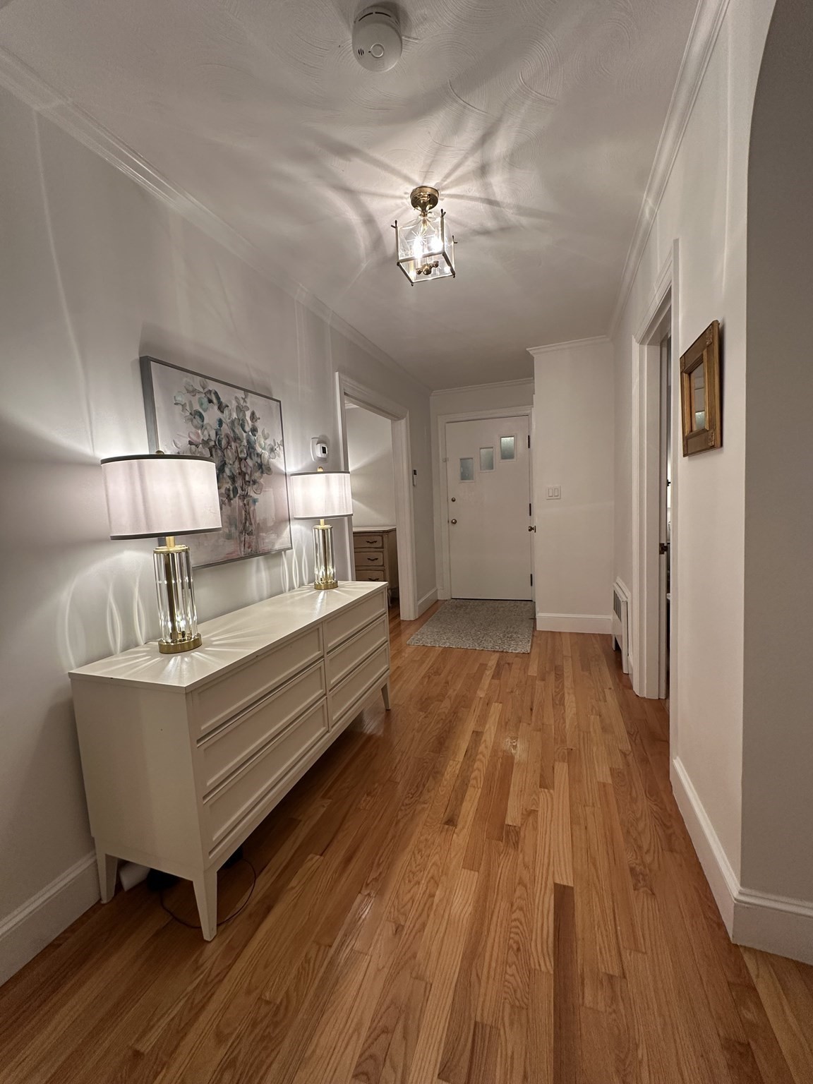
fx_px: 438
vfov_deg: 102.1
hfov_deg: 85.7
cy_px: 542
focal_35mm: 14
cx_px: 406
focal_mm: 2.22
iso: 160
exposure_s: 1/60
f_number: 2.2
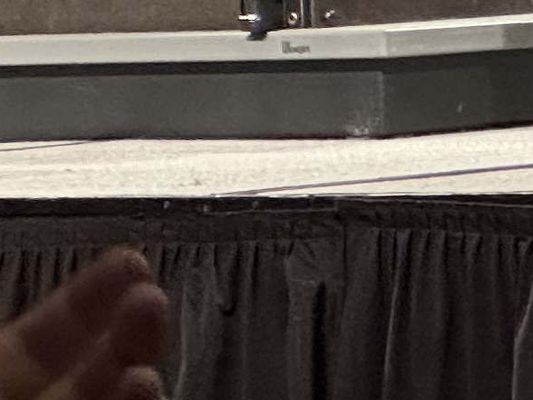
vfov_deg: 2.8
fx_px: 8068
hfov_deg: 3.7
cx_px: 1435
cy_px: -569
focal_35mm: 524
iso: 250
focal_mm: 9
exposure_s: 1/60
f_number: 2.8
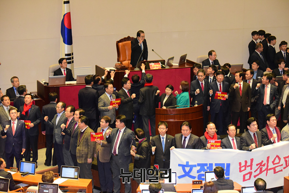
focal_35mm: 112
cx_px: 144
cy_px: 96
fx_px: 899
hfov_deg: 18.3
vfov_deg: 12.2
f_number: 5.6
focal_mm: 112
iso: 6400
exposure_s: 1/200
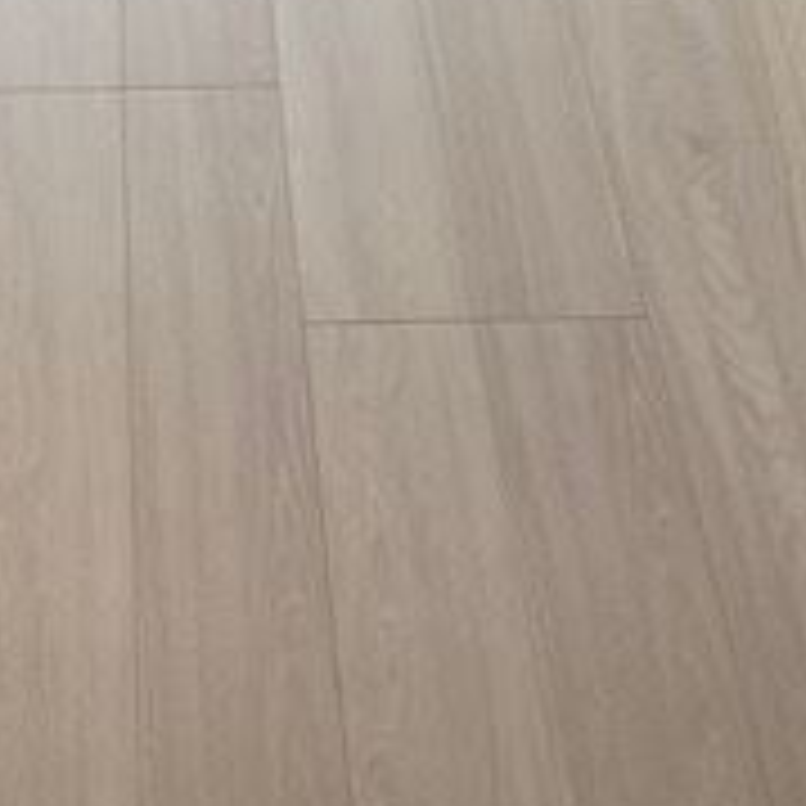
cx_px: 234
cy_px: 77
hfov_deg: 21.0
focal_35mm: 82
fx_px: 2160
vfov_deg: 20.7
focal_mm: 4.25
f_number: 1.8
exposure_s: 1/301
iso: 40
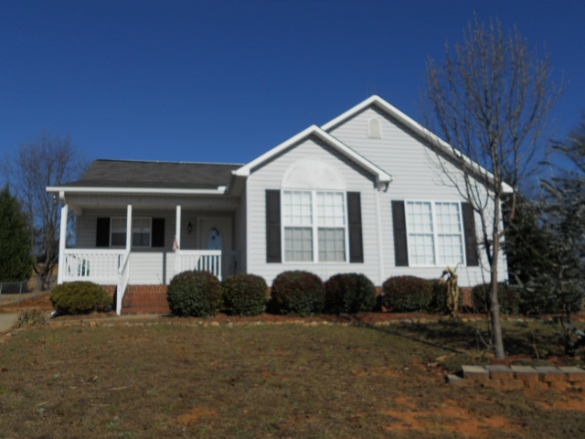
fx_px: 541
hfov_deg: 56.8
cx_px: 292
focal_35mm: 32
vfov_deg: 44.2
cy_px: 220
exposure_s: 1/400
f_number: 8.8
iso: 80
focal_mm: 5.8
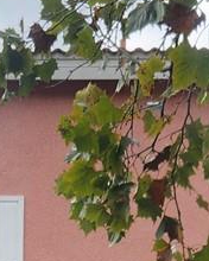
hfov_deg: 9.4
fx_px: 1260
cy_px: 523
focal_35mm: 163
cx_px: -12
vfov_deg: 10.8
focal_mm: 5.4
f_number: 1.8
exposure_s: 1/1002
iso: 20
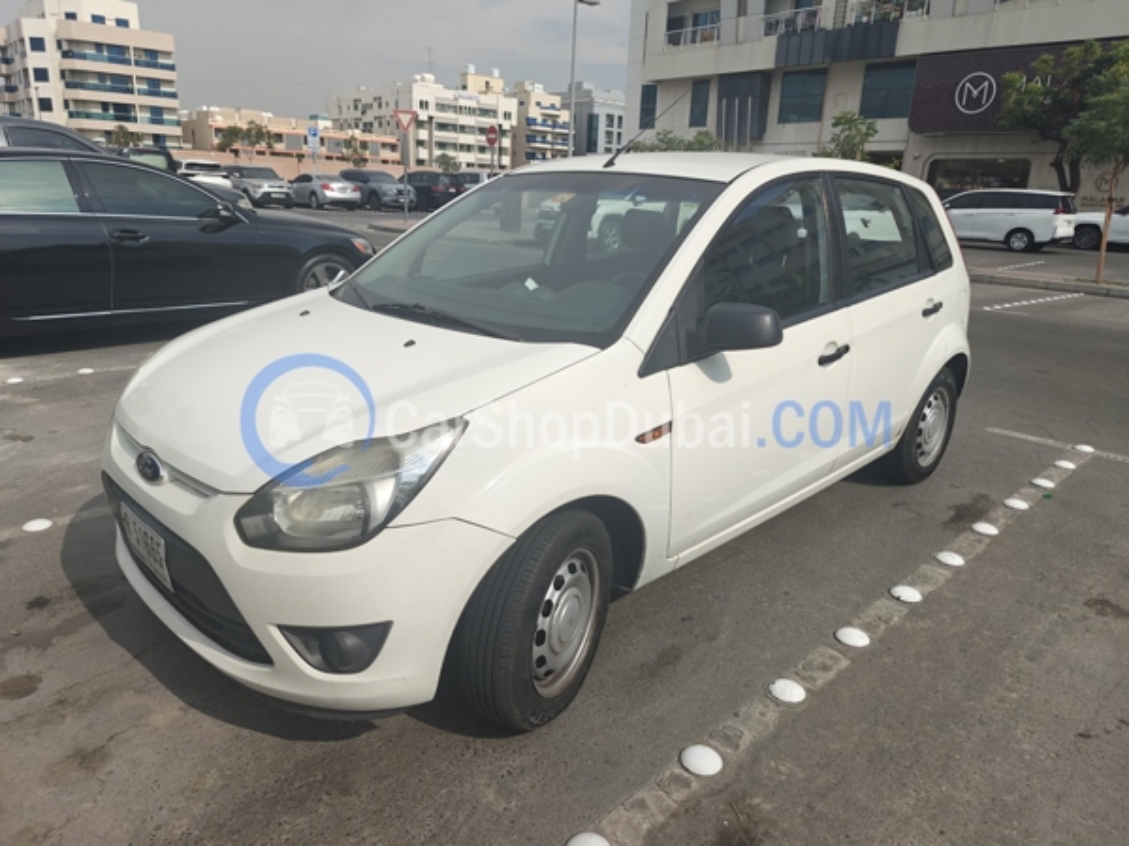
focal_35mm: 23
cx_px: 564
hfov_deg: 73.9
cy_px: 423
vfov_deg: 58.9
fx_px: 750
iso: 50
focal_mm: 6.06
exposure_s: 1/2895
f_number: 1.6
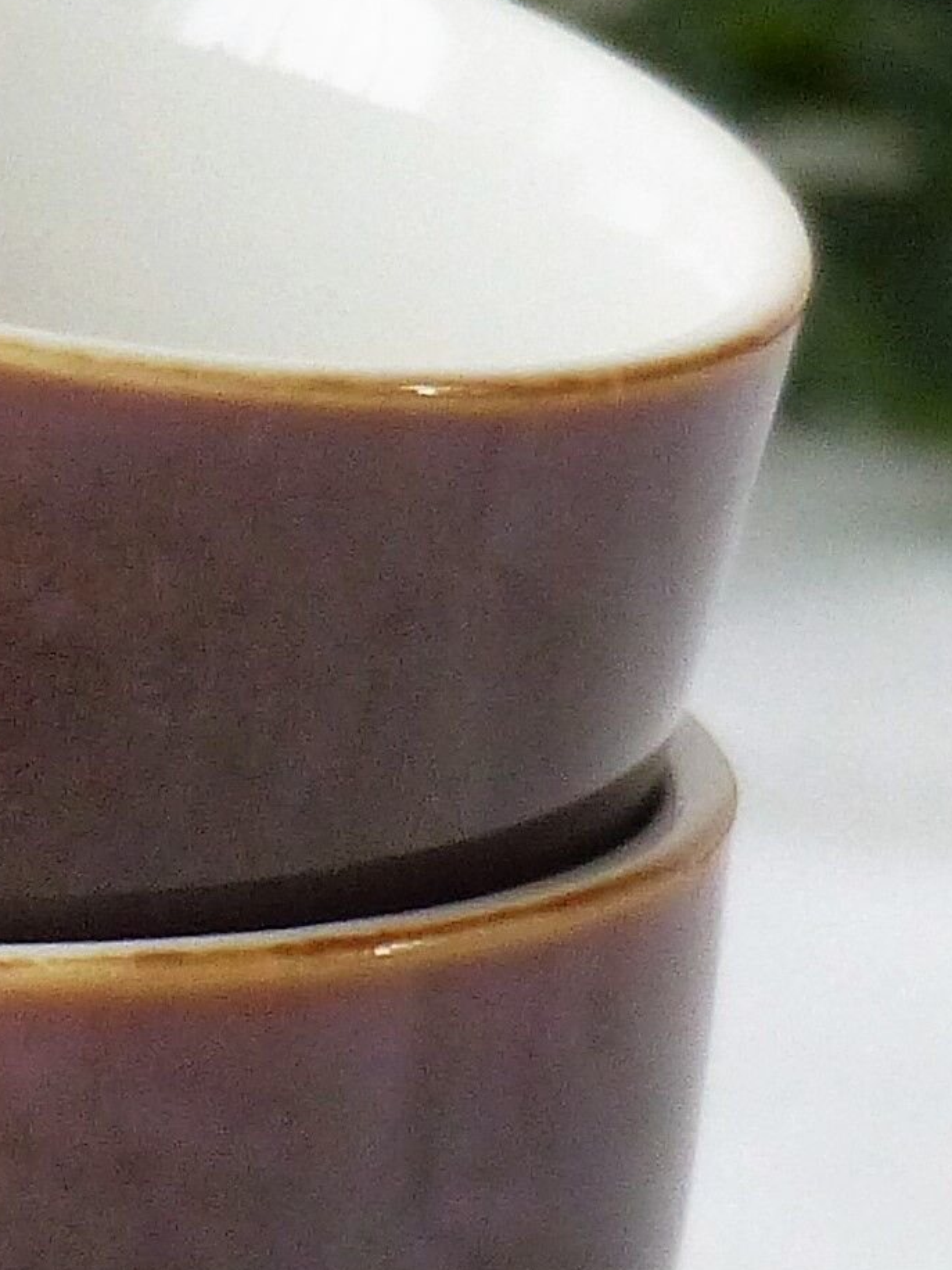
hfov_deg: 1.7
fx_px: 31865
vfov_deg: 2.3
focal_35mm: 869
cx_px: -443
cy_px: 756
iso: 400
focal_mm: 32.5
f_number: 2.8
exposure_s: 1/50
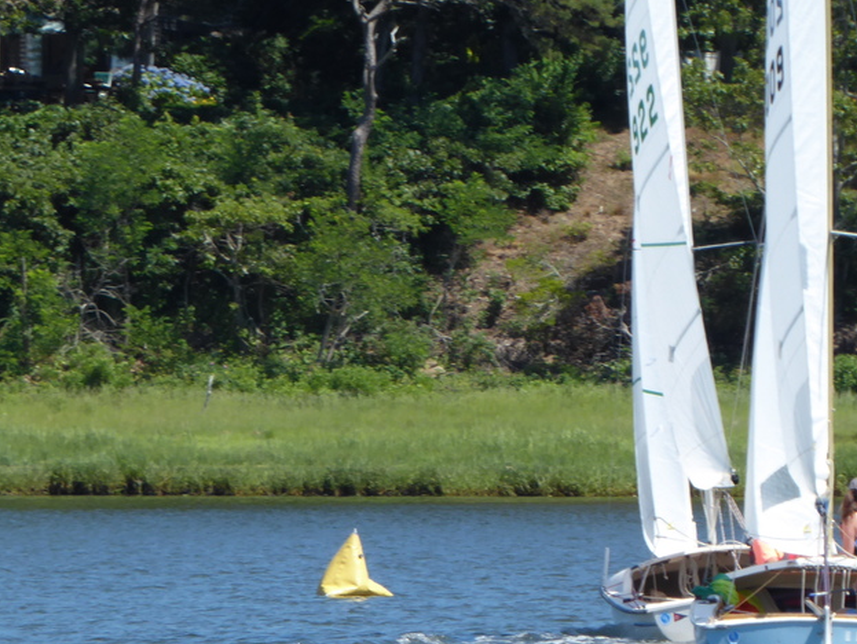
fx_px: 16845
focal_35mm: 680
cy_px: 443
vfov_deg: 2.2
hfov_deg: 2.9
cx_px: 407
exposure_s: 1/400
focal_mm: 66.8
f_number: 6
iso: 100
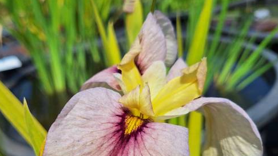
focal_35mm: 33
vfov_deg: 34.2
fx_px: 243
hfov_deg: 58.7
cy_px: 131
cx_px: 104
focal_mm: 5.54
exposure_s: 1/3125
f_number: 1.8
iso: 40
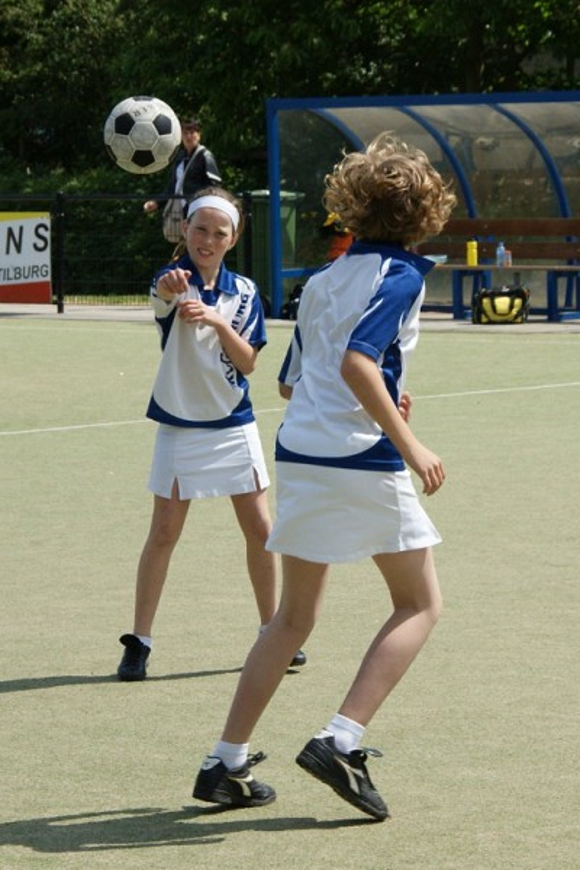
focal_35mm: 105
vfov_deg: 19.5
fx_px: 2537
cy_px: 435
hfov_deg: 13.0
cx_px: 290
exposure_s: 1/400
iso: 200
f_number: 10
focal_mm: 70
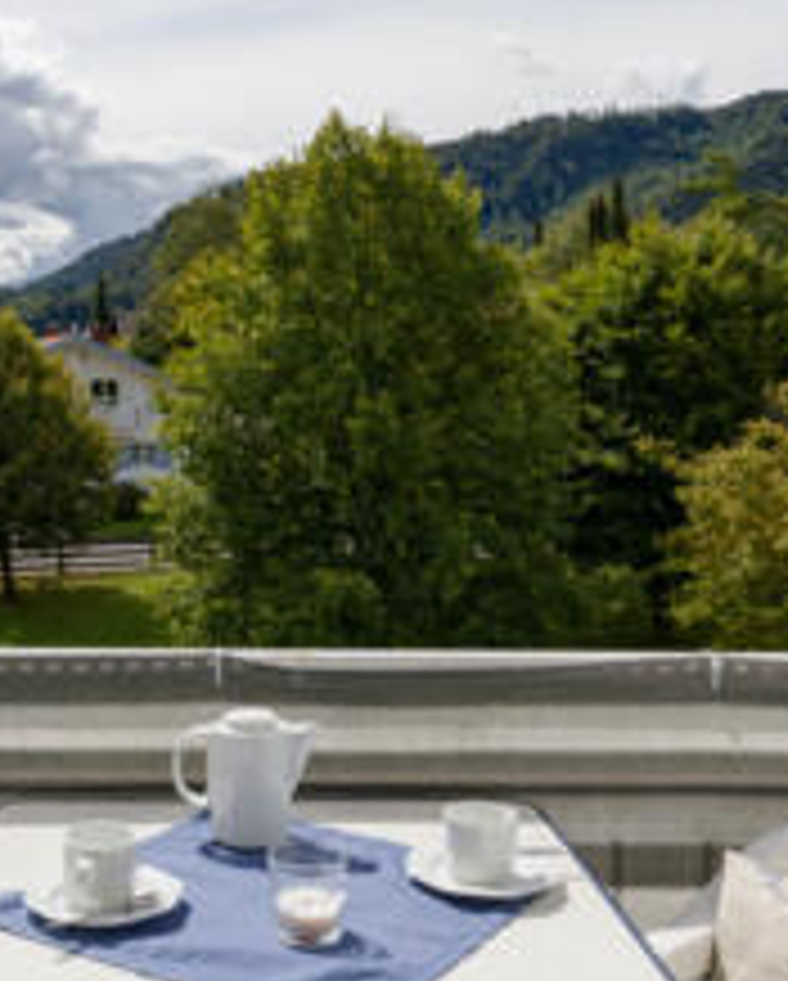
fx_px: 1222
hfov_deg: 35.2
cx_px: 234
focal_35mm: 42
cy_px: 396
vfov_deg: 43.6
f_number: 8
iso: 100
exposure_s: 1/800
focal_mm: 21
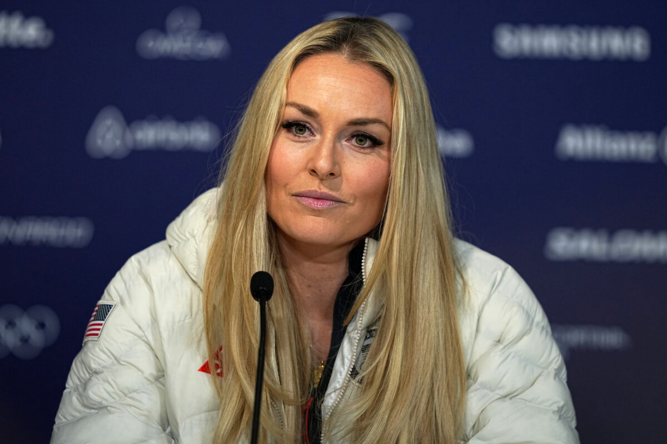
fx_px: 7411
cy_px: 222
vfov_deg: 3.4
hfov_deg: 5.2
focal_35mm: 400
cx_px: 334
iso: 1250
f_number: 3.2
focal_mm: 400
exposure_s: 1/400
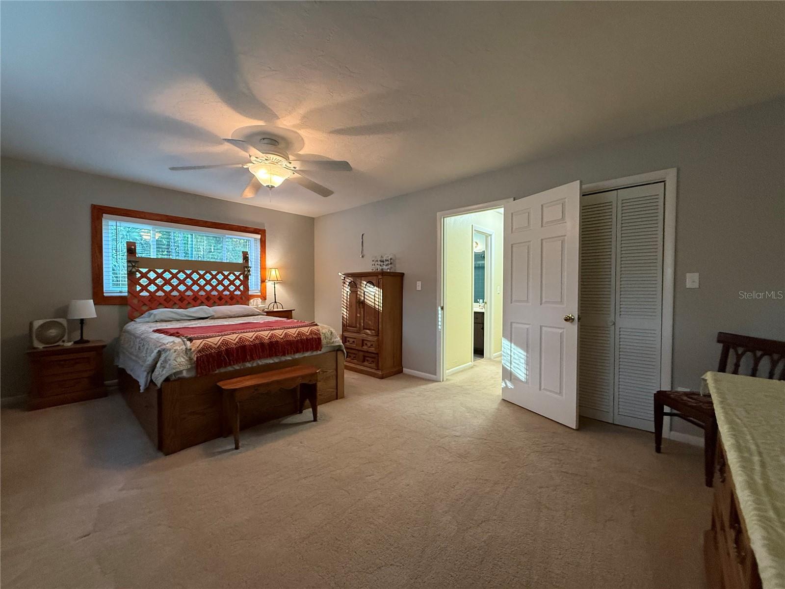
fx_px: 317
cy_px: 294
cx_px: 392
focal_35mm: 14
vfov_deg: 85.7
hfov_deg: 102.1
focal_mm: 2.22
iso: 320
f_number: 2.2
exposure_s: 1/60
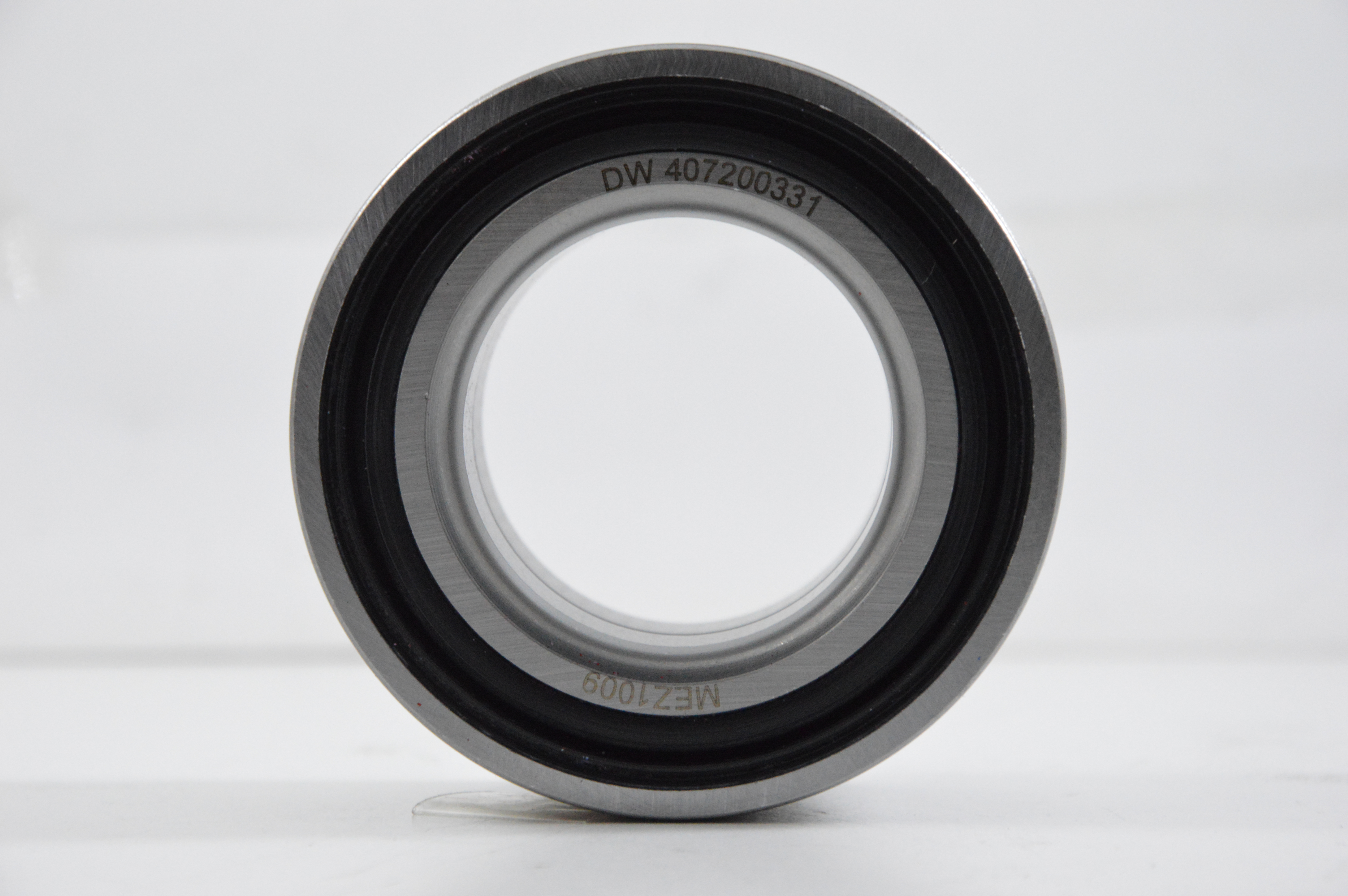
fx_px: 5892
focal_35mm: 158
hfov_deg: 13.1
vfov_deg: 8.7
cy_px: 448
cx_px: 674
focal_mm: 105
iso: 3200
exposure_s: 1/100
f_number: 8
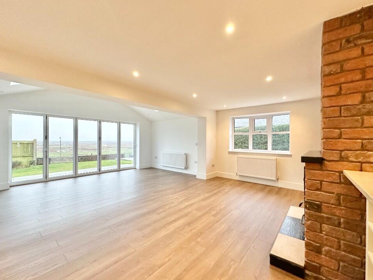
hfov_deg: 98.2
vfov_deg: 81.7
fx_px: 162
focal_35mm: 15
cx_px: 190
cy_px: 141
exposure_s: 1/100
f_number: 2.2
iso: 200
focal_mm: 2.22
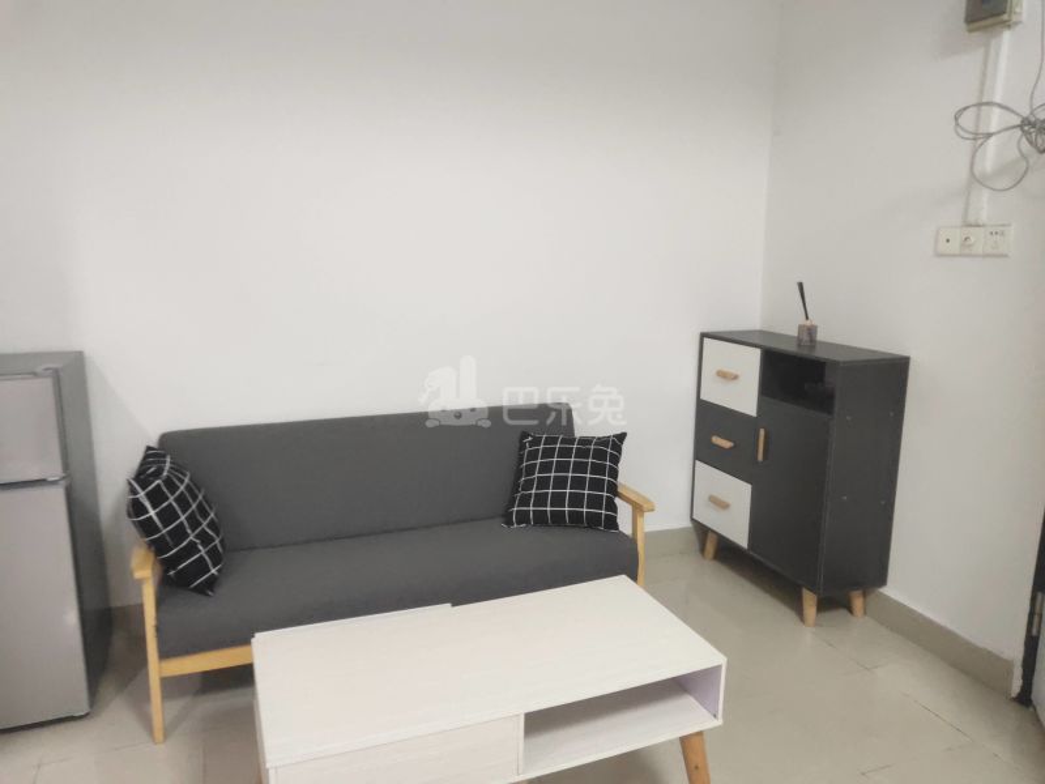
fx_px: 785
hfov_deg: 67.3
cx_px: 522
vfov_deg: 53.1
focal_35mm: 26
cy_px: 392
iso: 866
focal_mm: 3.87
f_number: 2
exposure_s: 1/25
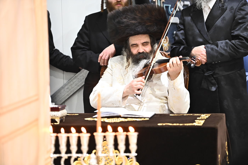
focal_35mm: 135
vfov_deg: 10.2
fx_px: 930
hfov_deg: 15.2
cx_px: 124
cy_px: 82
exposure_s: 1/200
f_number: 3.2
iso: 3200
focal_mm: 135
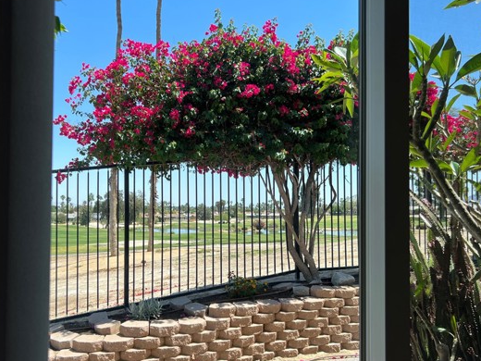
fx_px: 445
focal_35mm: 32
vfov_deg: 44.1
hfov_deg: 56.8
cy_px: 193
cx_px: 225
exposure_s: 1/1869
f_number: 1.5
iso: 50
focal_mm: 5.7
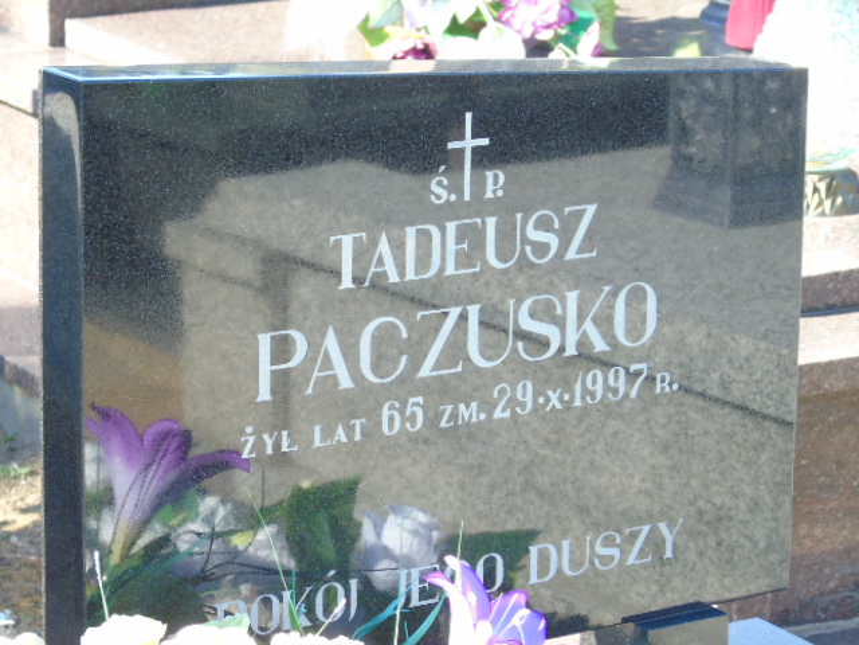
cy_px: 322
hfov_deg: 13.9
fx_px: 3524
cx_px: 430
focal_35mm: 142
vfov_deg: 10.4
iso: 200
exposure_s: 1/125
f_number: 4.7
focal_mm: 25
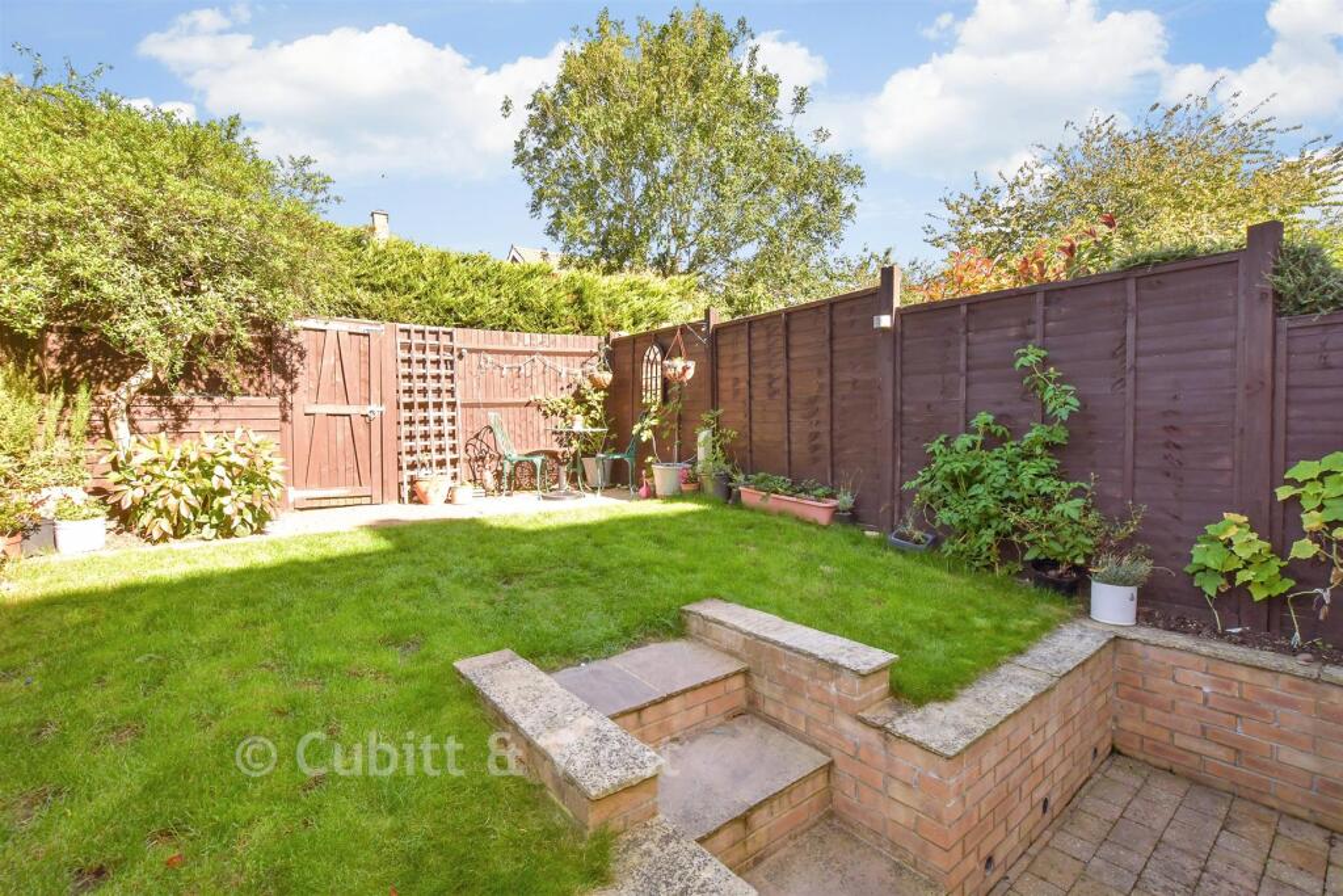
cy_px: 448
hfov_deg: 100.4
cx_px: 672
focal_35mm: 15
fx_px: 560
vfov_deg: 77.3
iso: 500
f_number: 11
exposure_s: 1/100
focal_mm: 10
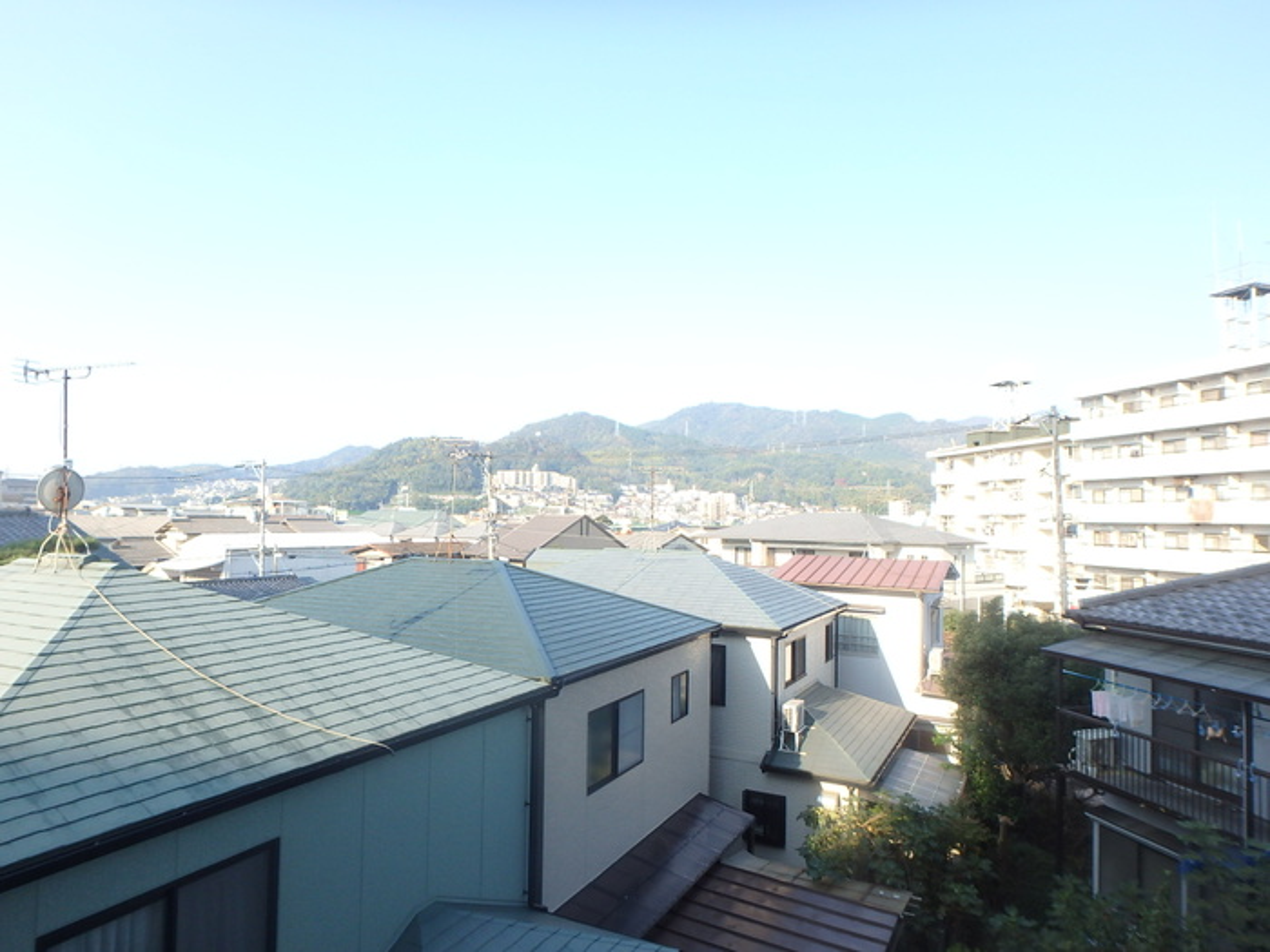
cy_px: 476
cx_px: 635
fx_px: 770
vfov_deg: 63.4
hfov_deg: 79.0
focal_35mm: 21
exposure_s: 1/320
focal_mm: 3.7
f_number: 3.5
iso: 125
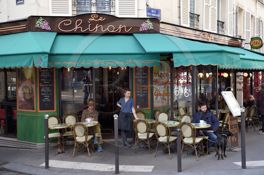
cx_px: 132
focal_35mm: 48
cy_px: 88
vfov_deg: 28.0
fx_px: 352
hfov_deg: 41.1
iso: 200
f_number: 5
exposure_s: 1/200
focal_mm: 48
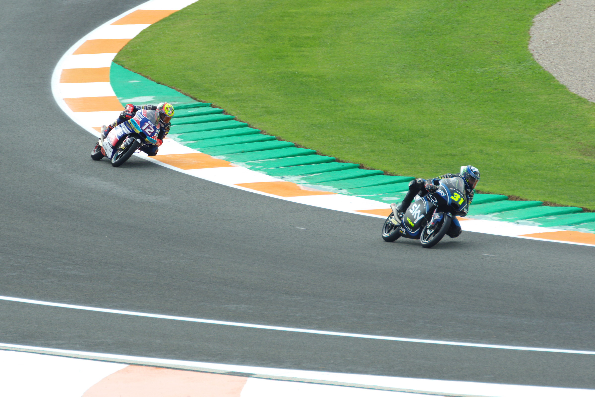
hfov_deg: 4.9
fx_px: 6942
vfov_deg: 3.3
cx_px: 298
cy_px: 198
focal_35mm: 420
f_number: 7.1
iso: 500
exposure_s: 1/640
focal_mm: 280
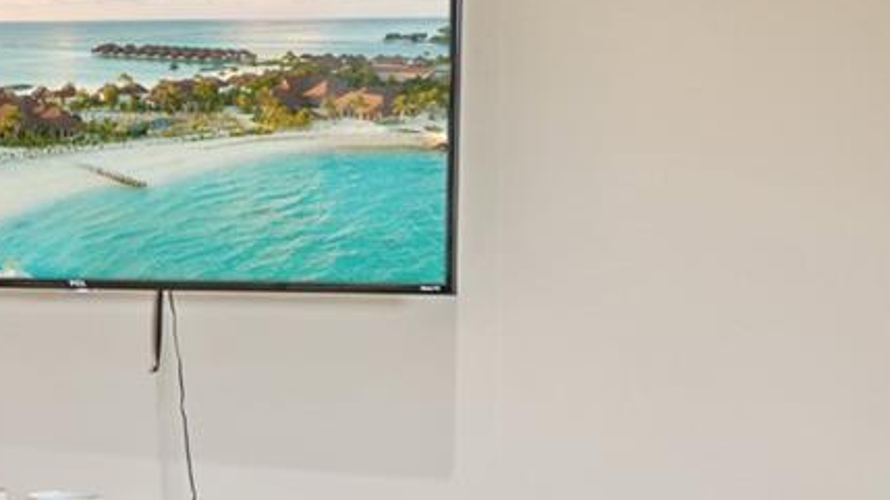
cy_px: 325
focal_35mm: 80
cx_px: -560
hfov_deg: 21.0
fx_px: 1887
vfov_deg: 15.1
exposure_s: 1/10
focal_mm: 16
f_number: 5.6
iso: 800
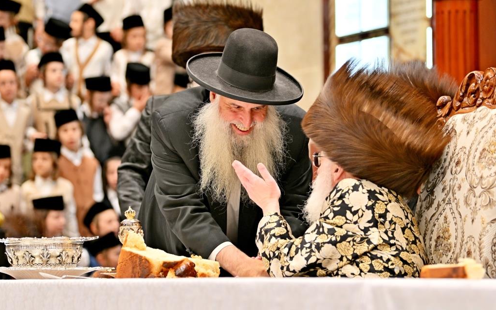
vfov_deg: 7.6
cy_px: 150
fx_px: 2325
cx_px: 247
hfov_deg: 12.2
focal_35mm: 172
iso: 200
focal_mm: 112
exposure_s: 1/200
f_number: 2.8
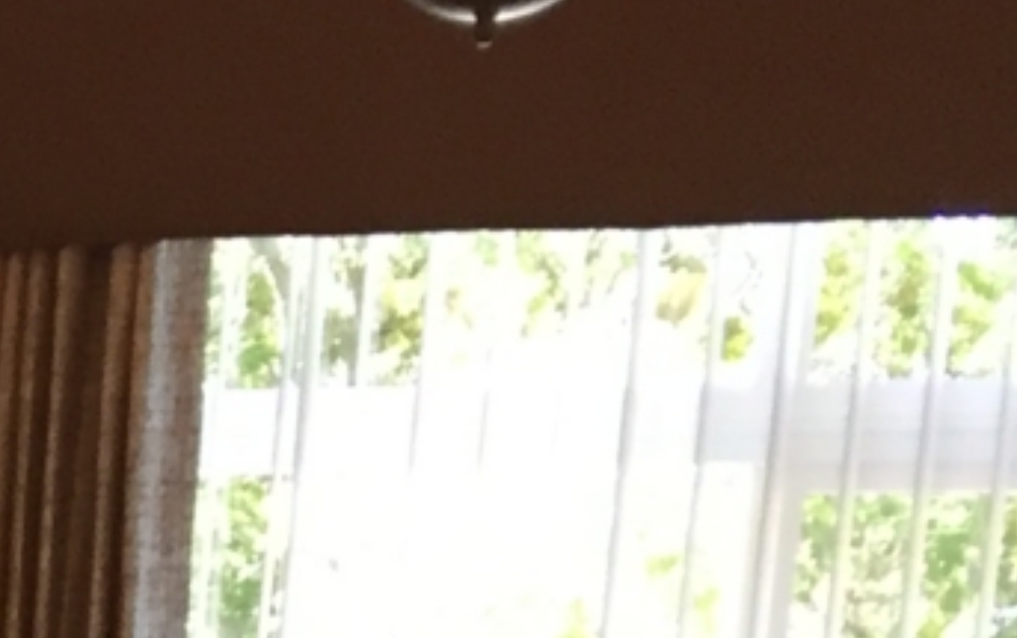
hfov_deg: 10.0
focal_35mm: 184
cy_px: 1988
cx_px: -1432
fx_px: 5104
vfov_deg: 6.5
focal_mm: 4.15
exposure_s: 1/30
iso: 40
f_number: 2.2
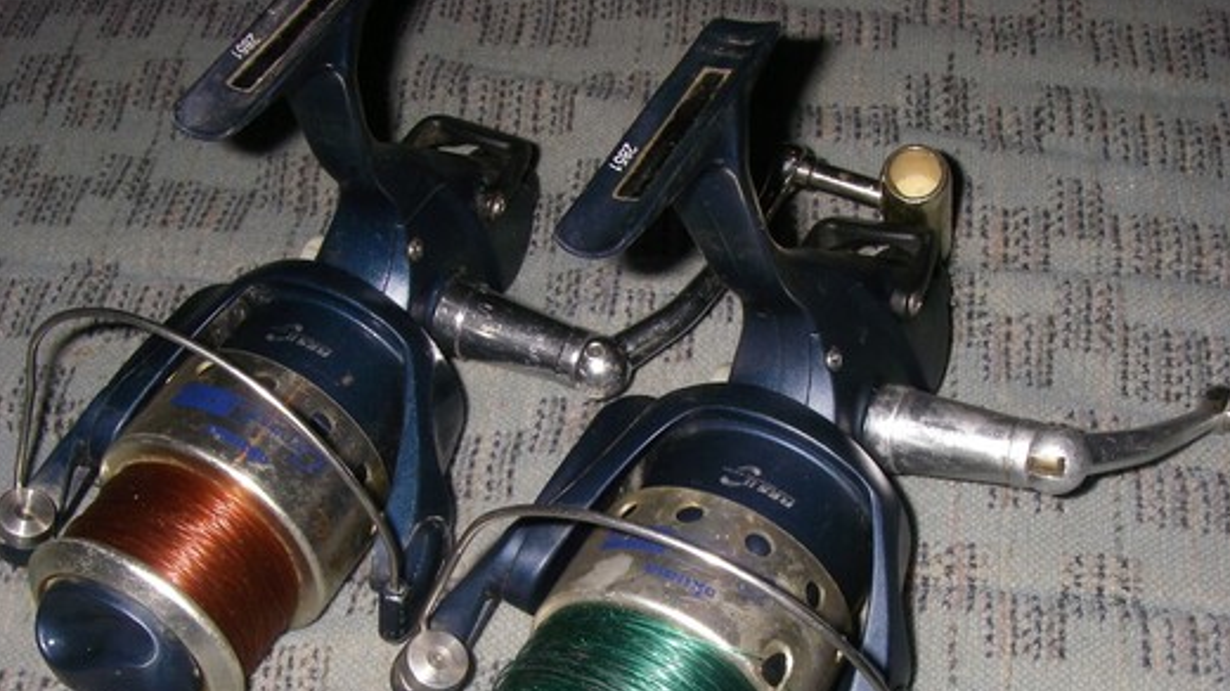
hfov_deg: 40.6
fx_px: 1663
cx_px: 624
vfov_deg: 23.1
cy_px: 554
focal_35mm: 51
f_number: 6.6
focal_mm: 6.3
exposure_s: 1/40
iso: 64
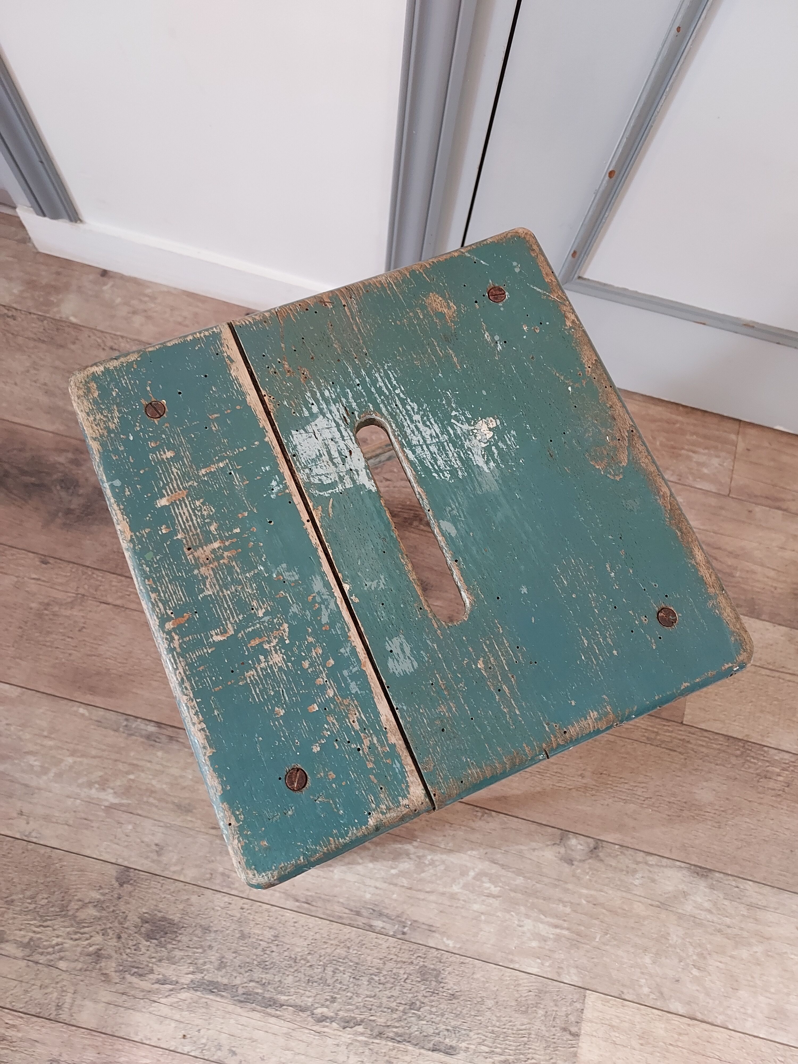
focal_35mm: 24
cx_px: 399
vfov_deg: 71.6
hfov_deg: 56.8
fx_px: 738
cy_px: 532
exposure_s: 1/33
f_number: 1.8
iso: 320
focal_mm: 4.6
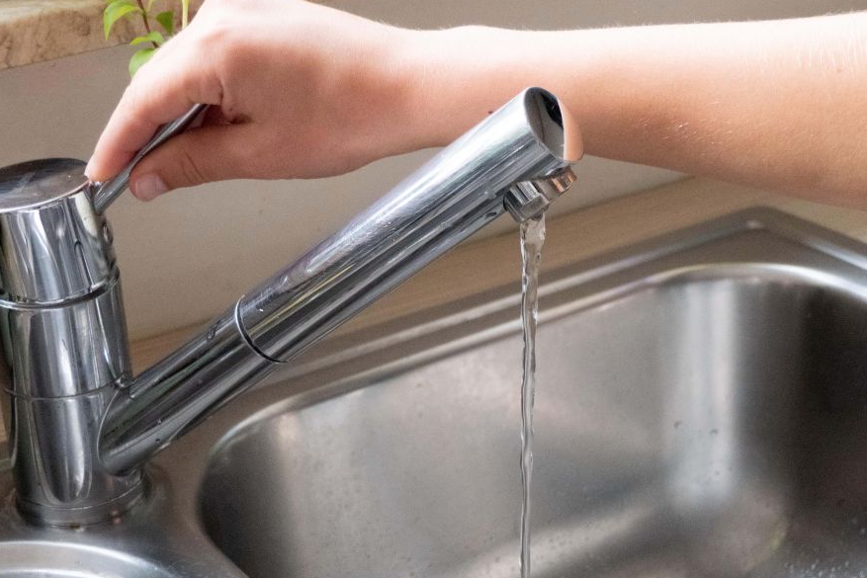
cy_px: 356
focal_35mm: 78
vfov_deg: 17.5
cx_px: 454
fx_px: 1879
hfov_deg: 26.0
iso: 800
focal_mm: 19.3
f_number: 3.6
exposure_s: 1/250
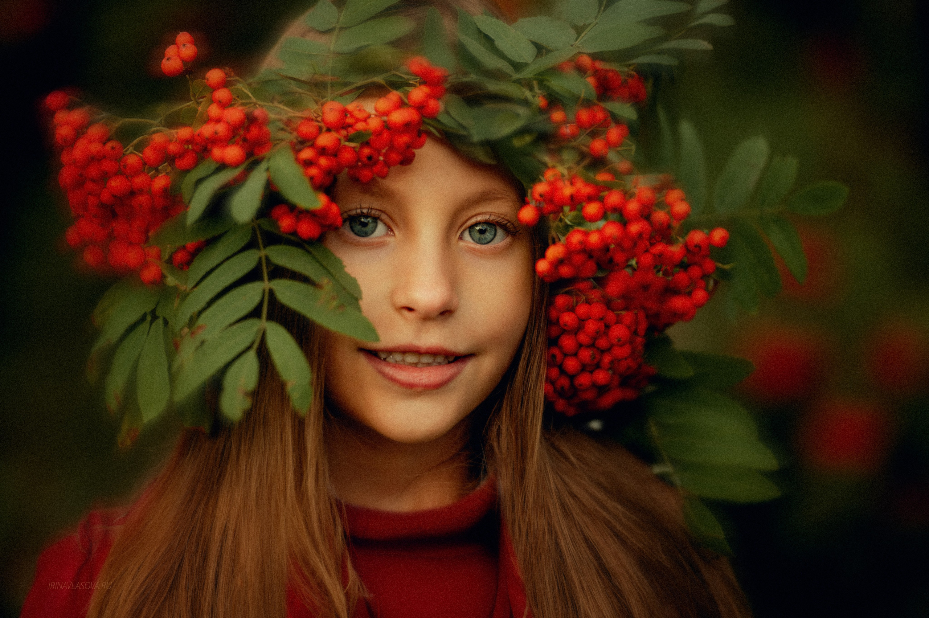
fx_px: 5157
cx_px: 464
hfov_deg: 10.3
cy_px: 309
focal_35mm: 200
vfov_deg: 6.9
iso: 500
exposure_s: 1/640
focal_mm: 200
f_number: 3.5
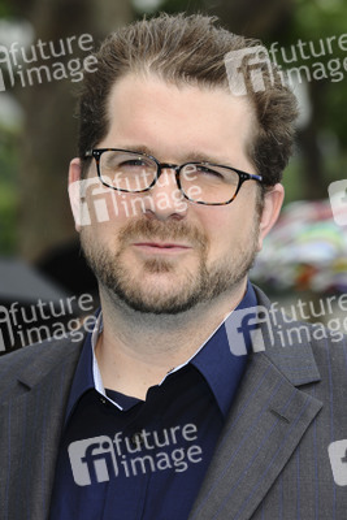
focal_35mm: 158
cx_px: 174
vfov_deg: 13.0
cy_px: 260
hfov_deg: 8.7
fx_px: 2275
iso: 320
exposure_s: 1/200
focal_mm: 105
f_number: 5.6
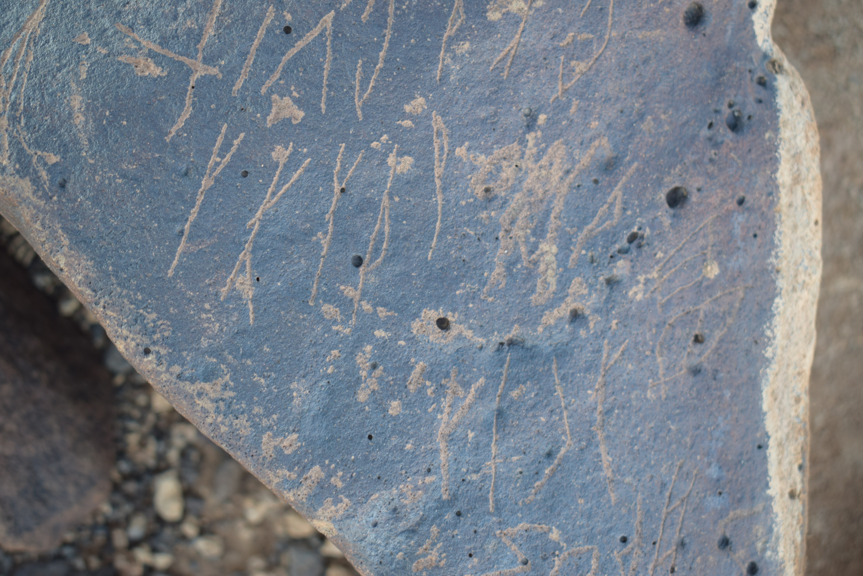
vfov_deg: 21.6
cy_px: 288
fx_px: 1510
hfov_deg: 31.9
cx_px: 432
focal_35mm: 63
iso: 220
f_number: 5
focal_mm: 42
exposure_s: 1/60
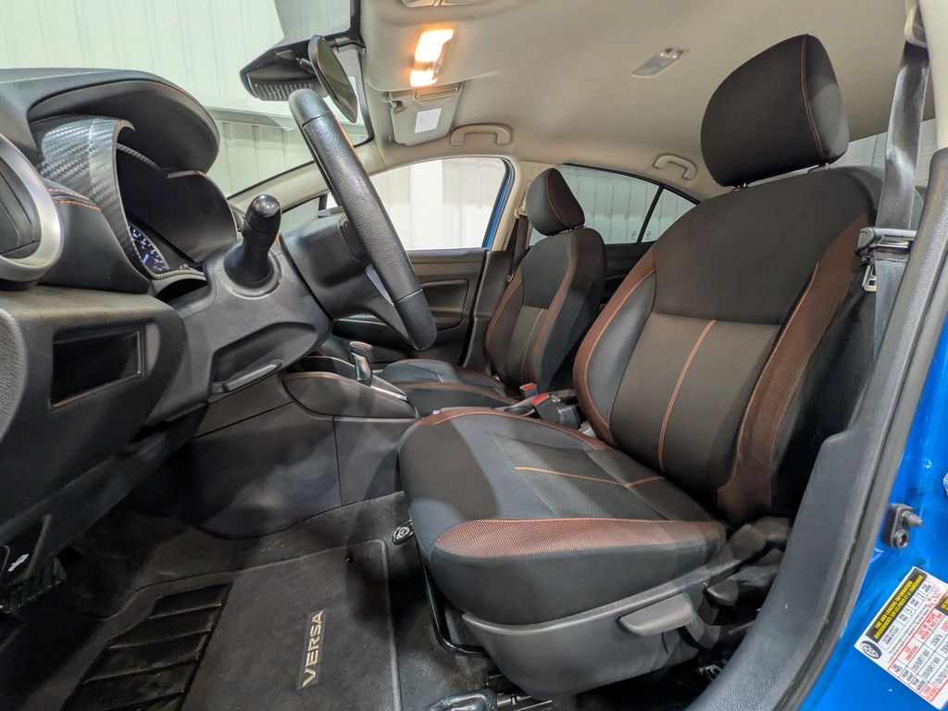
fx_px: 383
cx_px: 474
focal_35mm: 14
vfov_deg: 85.7
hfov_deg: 102.1
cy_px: 356
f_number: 2.2
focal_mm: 1.83
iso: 65
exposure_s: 1/25
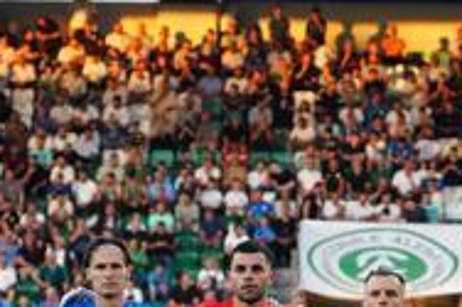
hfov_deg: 6.3
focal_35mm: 328
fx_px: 4206
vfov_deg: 4.2
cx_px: 131
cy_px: 359
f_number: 4.5
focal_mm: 100
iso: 4000
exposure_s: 1/1600
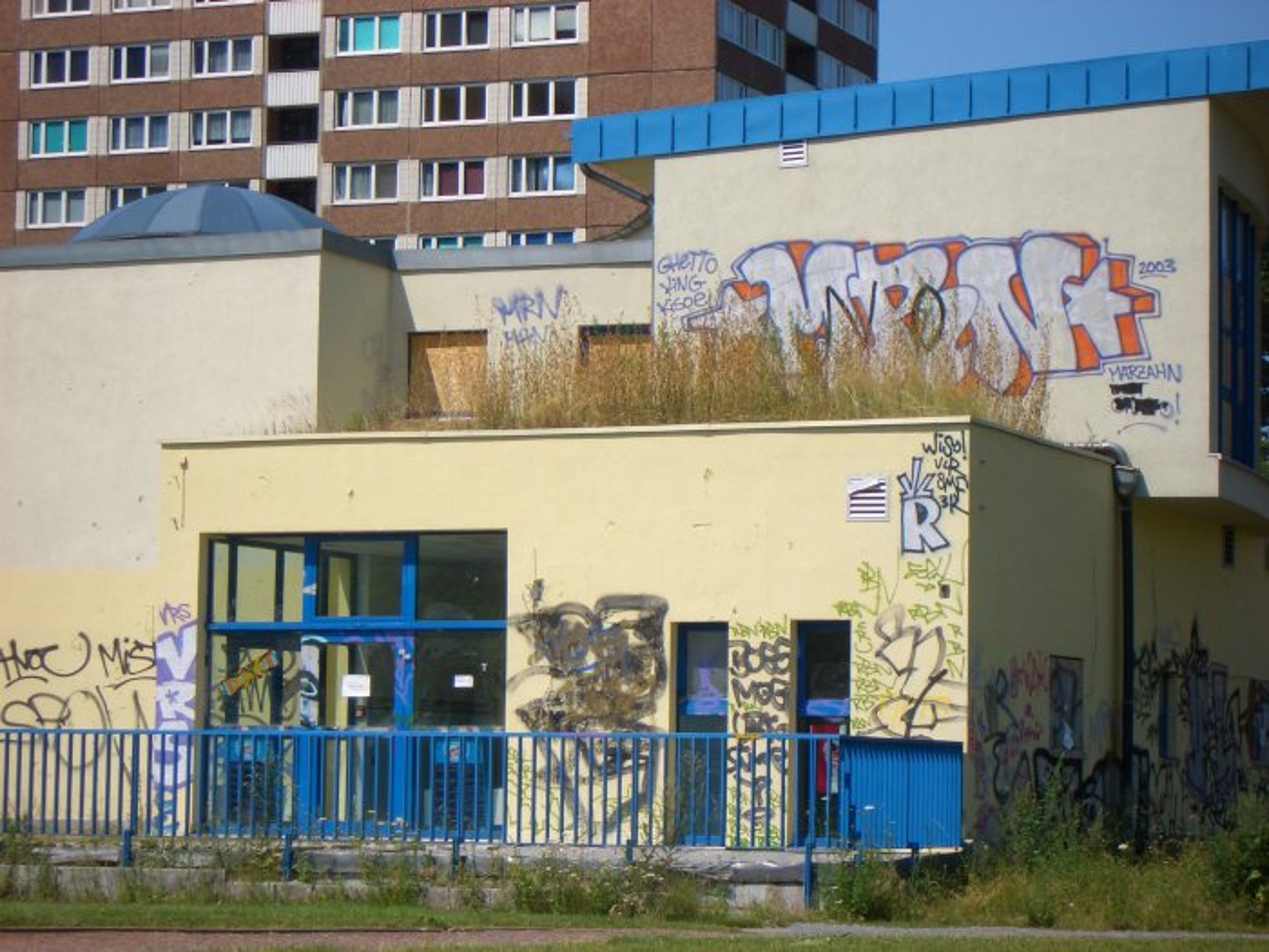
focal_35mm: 105
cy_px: 476
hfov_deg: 18.7
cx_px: 634
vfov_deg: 14.1
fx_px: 3849
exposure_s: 1/250
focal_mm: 17.4
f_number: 7.7
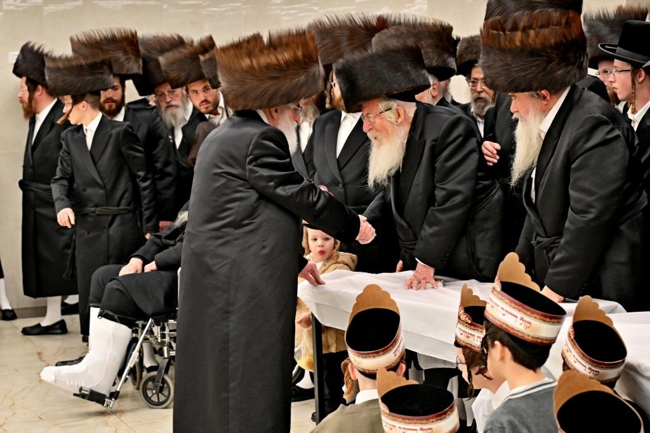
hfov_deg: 25.1
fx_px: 1462
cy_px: 216
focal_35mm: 81
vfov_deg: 16.8
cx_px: 325
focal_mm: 54
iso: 640
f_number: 4
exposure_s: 1/400
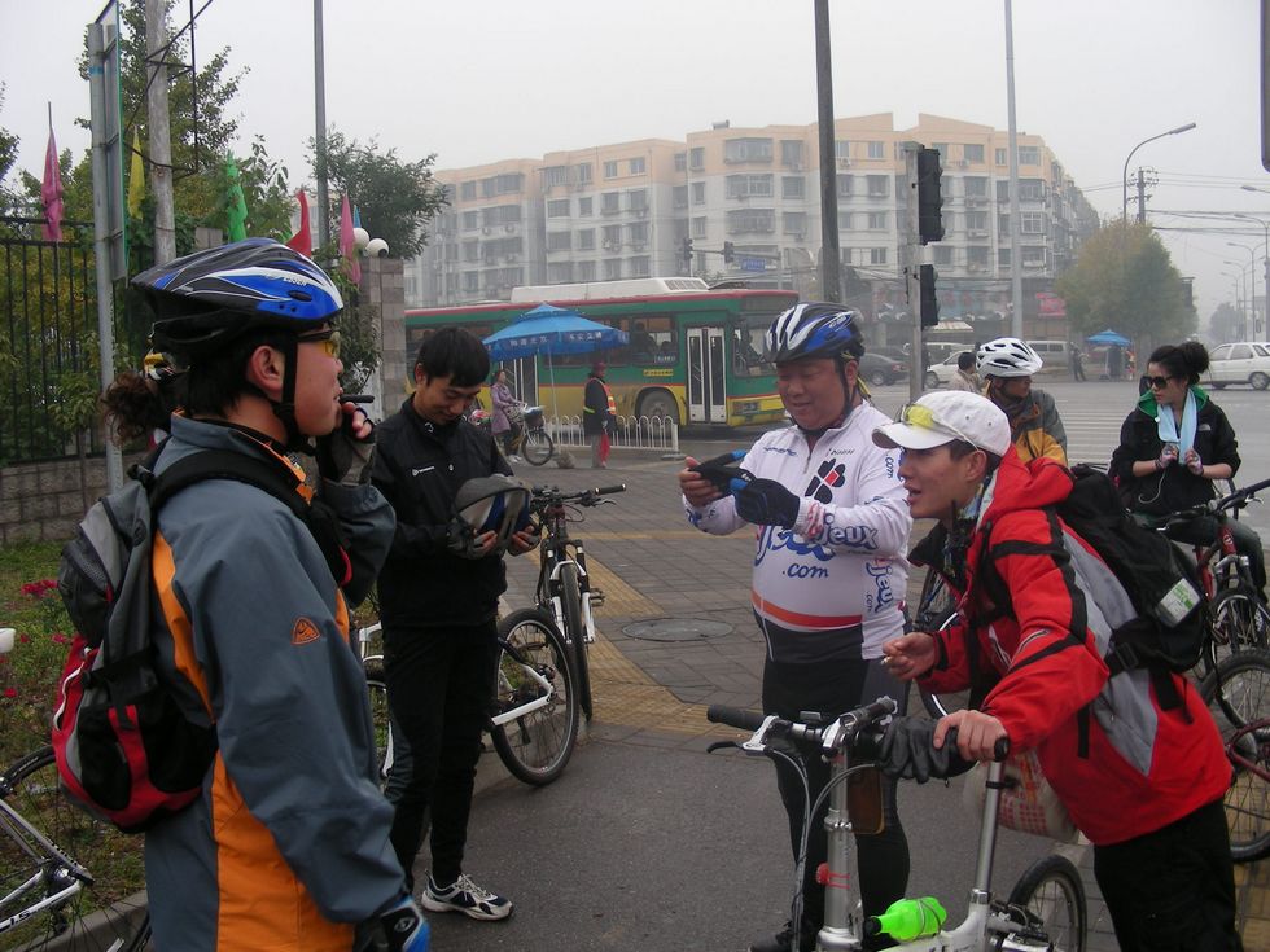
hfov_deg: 49.0
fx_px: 1394
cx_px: 635
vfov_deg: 37.7
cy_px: 476
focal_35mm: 38
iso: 50
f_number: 3.5
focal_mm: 6.3
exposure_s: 1/96
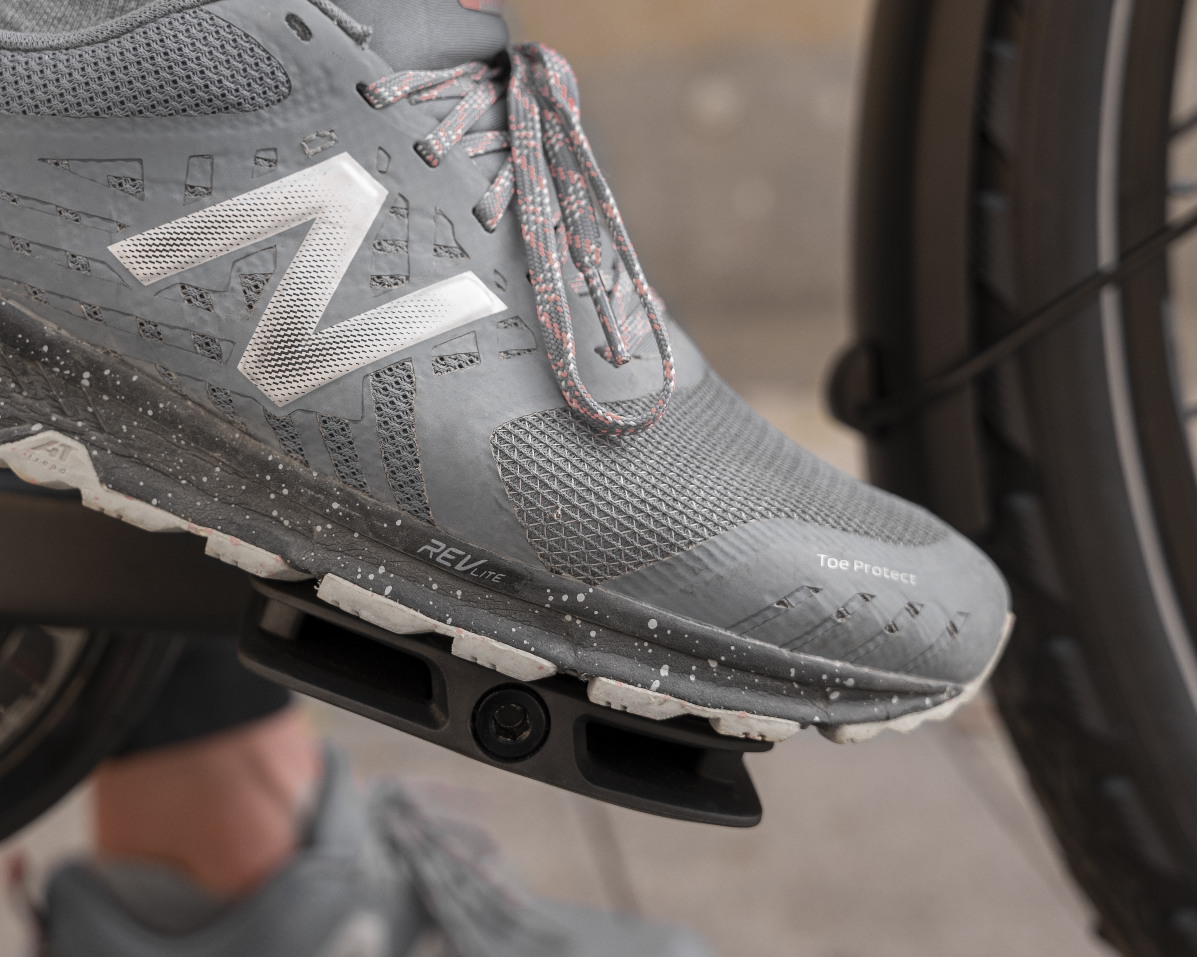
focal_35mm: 67
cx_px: 394
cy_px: 265
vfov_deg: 22.6
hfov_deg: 28.1
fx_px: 2374
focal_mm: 37
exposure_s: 1/160
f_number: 4
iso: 200
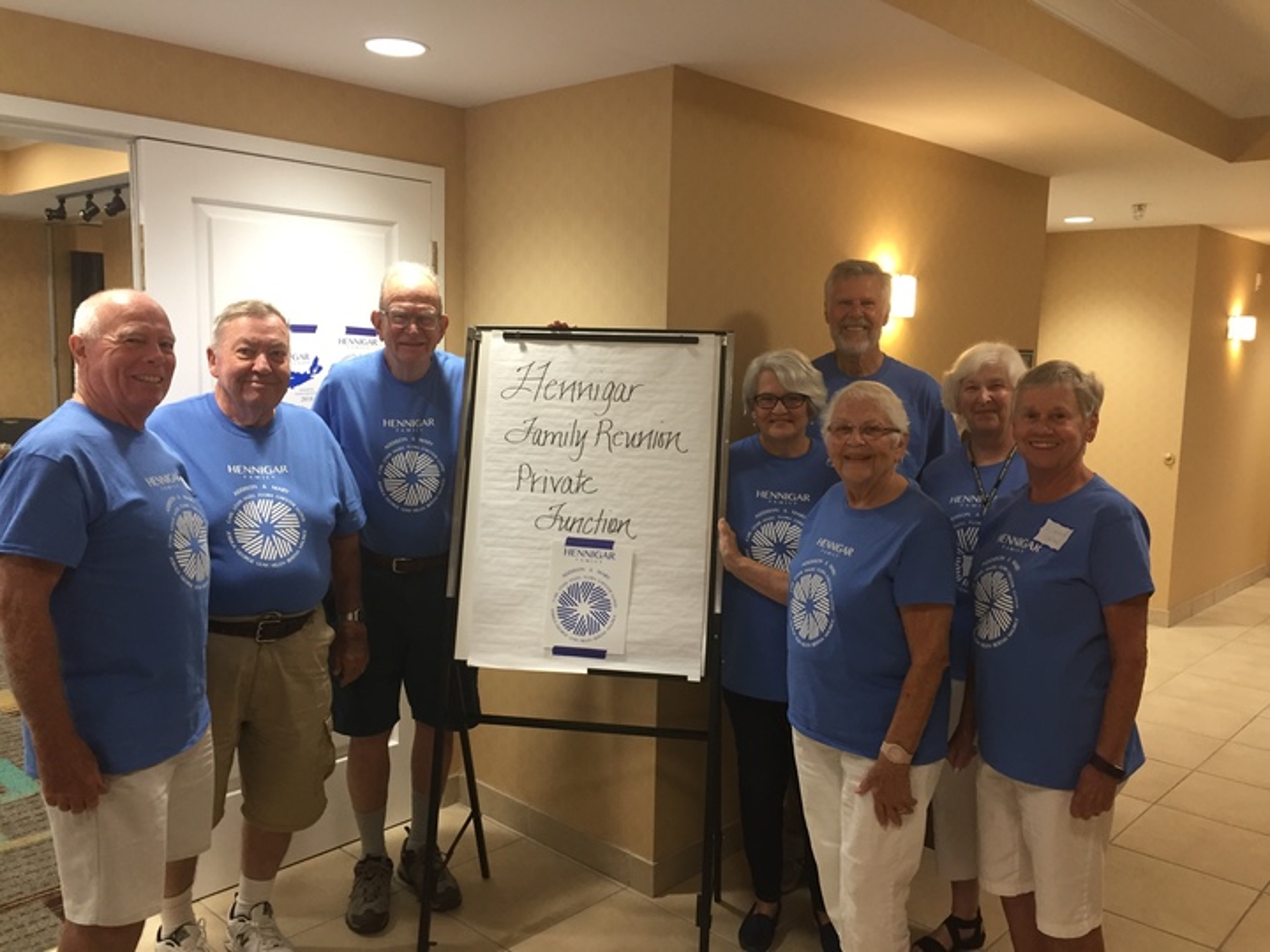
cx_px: 635
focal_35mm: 29
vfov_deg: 48.2
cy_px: 476
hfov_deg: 61.7
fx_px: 1064
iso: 125
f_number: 2.2
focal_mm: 4.15
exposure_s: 1/30
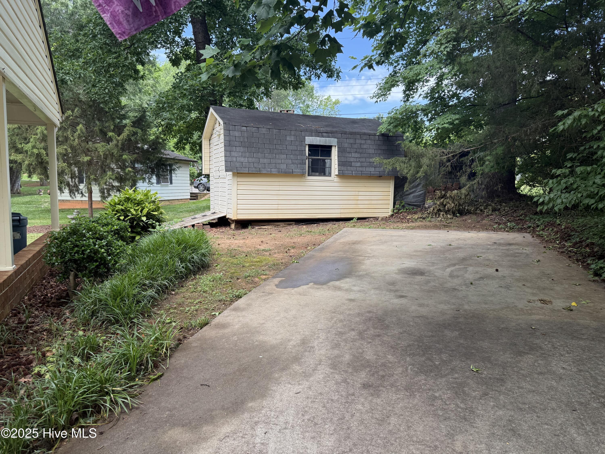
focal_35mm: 24
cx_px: 302
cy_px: 227
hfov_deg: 71.6
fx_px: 419
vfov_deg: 56.8
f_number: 1.78
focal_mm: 6.76
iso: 100
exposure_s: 1/521
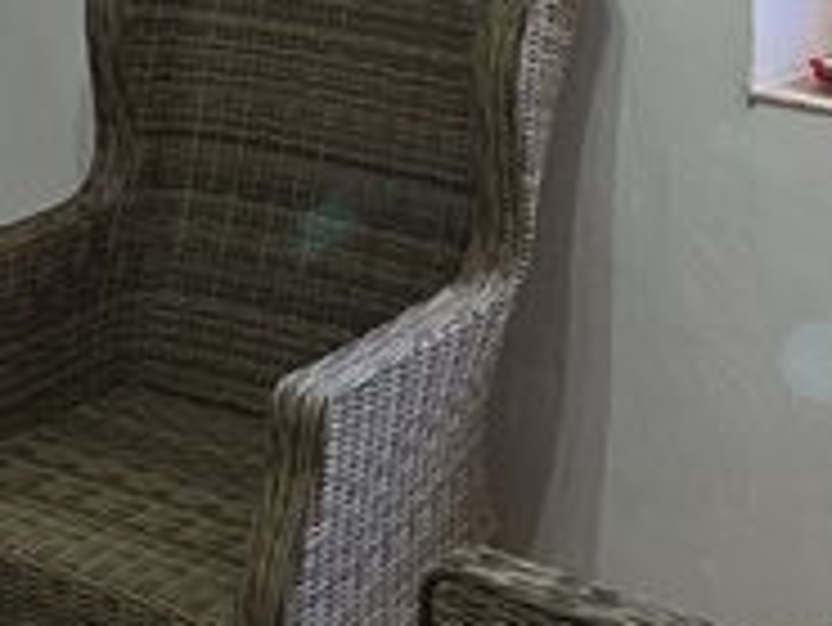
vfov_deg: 13.4
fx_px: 2381
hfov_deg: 19.7
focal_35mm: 99
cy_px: -504
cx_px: 254
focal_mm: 5.1
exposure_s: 1/50
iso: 100
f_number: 1.6
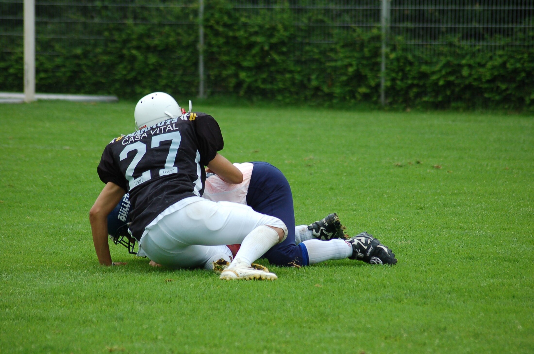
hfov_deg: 8.1
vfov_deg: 5.4
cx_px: 267
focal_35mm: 255
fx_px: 3775
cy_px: 177
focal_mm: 170
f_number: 4.8
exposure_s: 1/640
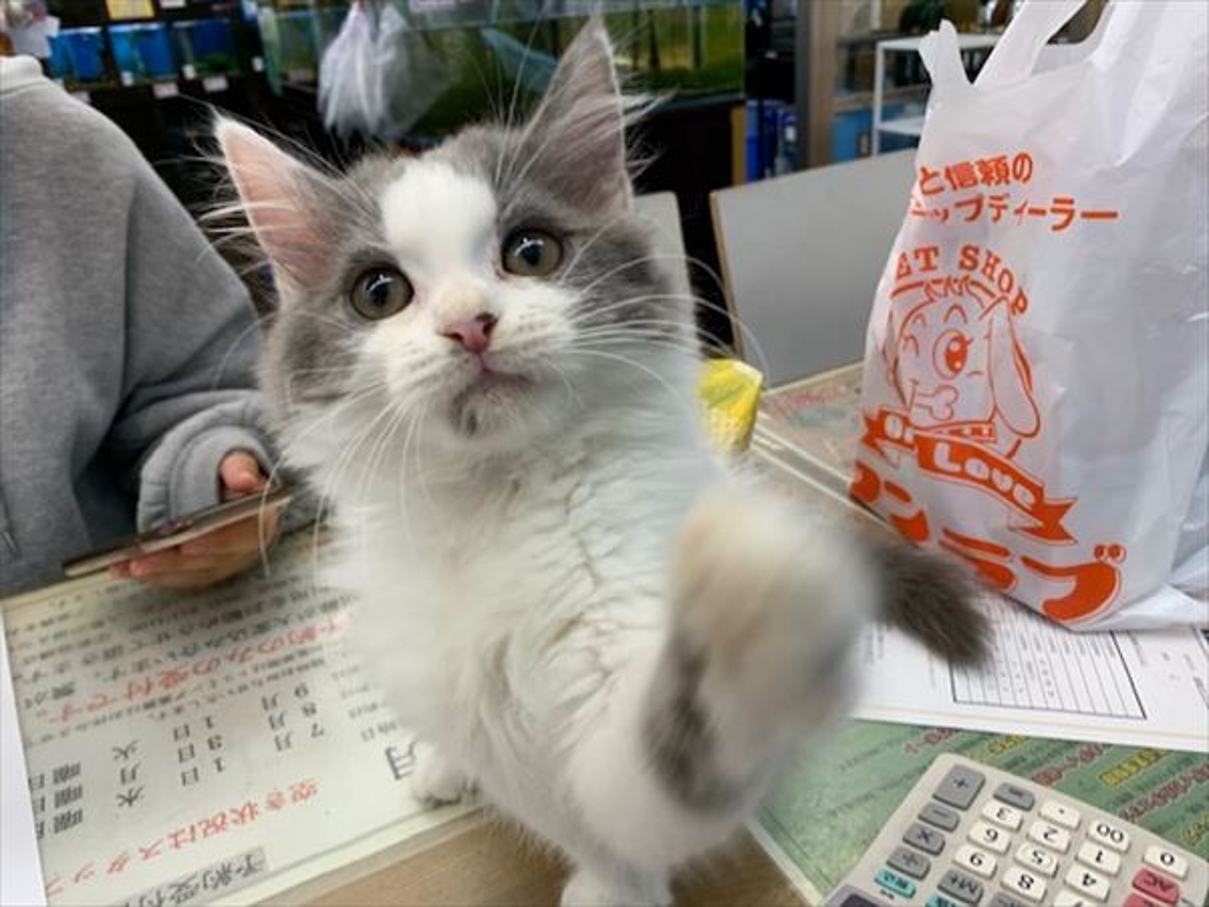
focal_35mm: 26
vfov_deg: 53.1
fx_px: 908
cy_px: 454
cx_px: 604
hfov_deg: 67.3
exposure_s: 1/120
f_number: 1.8
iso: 64
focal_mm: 4.25
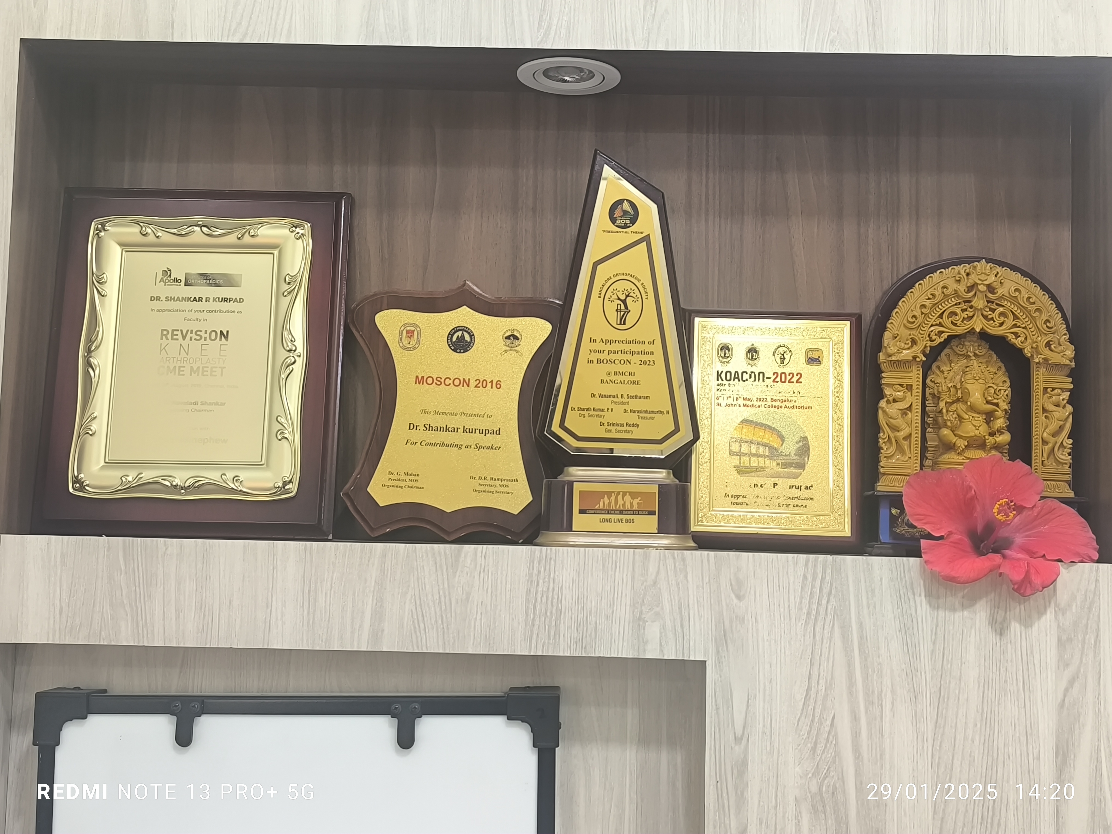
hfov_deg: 47.9
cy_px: 417
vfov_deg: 36.8
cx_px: 556
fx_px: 1253
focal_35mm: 39
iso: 800
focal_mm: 6.14
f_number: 1.65
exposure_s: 1/50
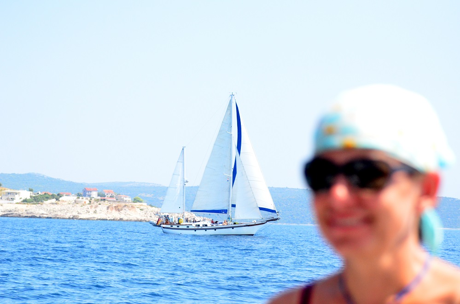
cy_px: 152
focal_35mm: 105
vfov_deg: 13.0
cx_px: 230
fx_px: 1338
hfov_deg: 19.5
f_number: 4.5
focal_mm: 70
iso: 2000
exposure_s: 1/8000
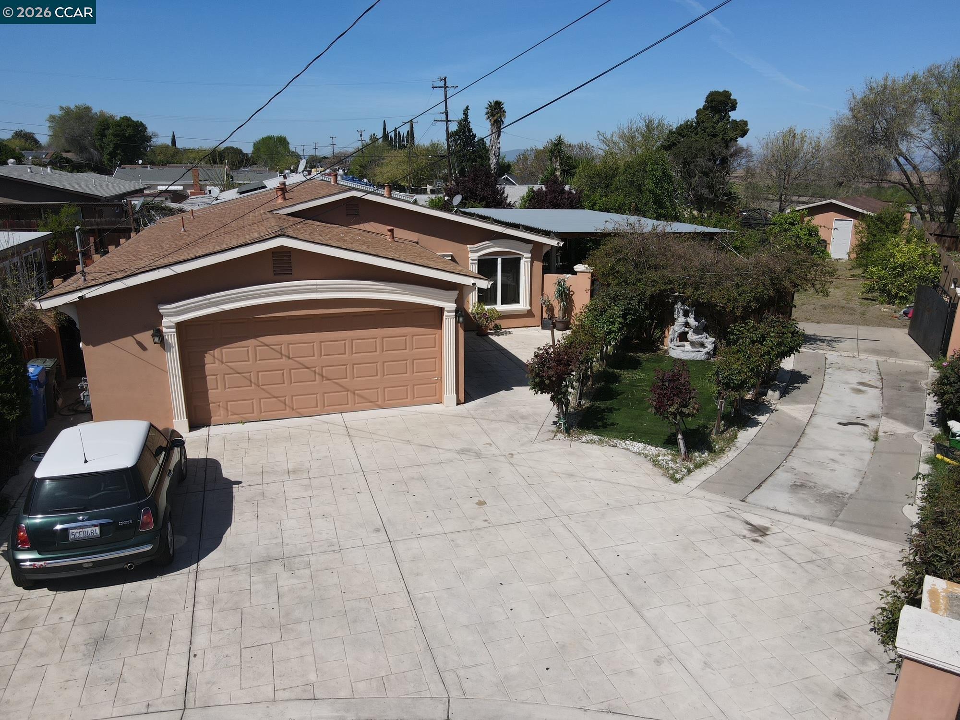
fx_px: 666
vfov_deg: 56.8
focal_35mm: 24
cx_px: 480
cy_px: 360
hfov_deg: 71.6
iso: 100
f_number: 2.8
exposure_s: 1/1250
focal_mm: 4.5
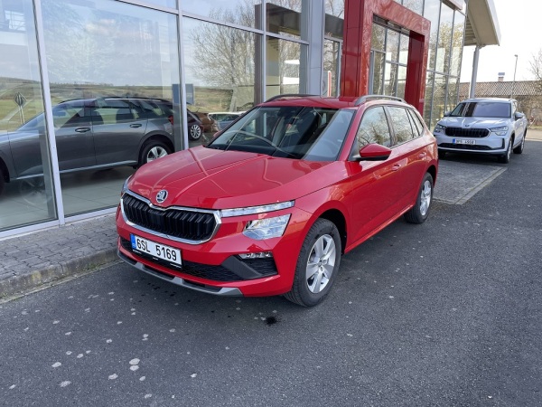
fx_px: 407
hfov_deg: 67.3
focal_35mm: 26
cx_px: 271
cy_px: 204
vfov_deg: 53.1
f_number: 1.6
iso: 32
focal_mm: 4.2
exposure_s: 1/316
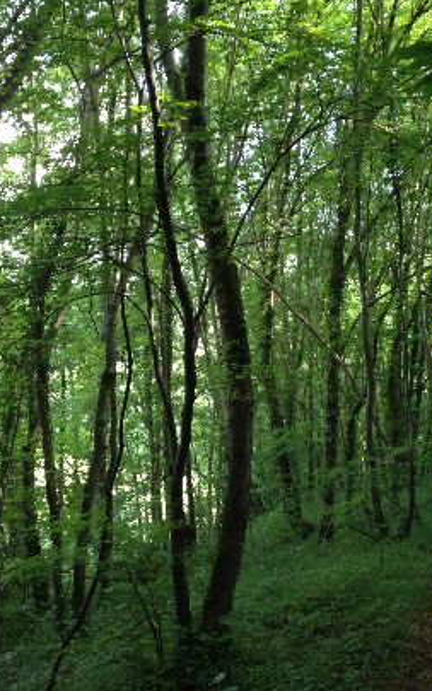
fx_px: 1036
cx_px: 229
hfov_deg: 23.5
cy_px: 340
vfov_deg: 36.9
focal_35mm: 55
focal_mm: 4.28
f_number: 2.4
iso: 64
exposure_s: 1/24
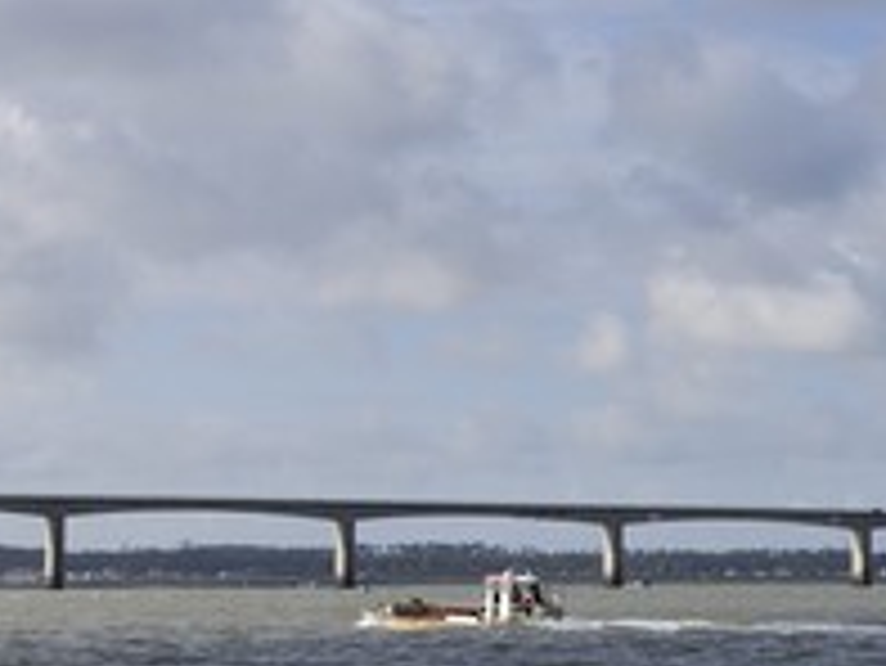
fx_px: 3790
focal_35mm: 148
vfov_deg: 10.0
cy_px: 117
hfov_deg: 13.2
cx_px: 762
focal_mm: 48
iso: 100
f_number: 9.5
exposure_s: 1/200
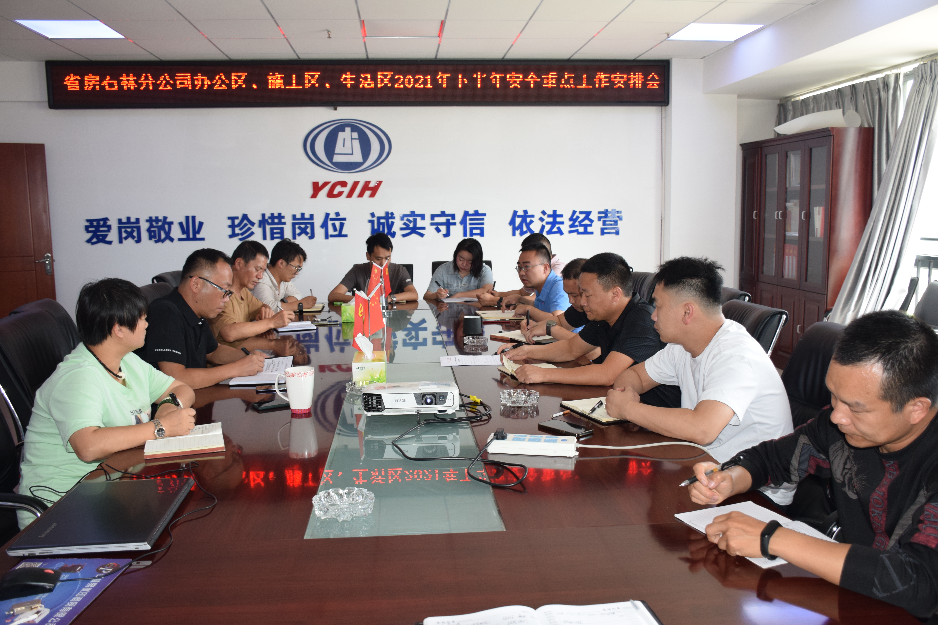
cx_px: 469
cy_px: 312
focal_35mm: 30
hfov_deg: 61.9
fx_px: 782
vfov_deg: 43.6
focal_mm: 20
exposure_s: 1/125
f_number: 5.6
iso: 800
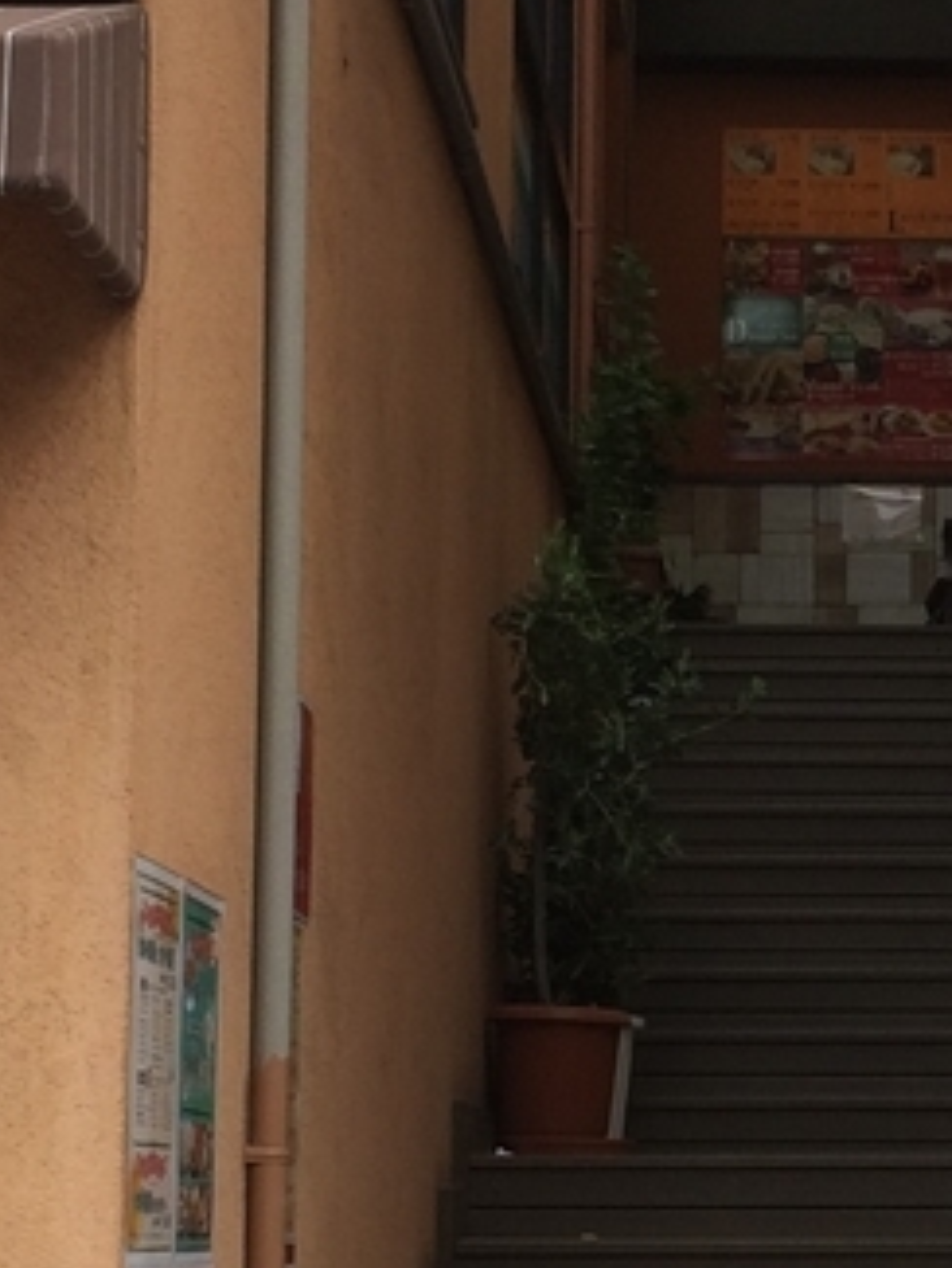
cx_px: 960
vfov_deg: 18.3
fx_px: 3921
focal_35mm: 107
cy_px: 827
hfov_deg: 13.6
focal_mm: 4.15
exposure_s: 1/247
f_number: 2.2
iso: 32
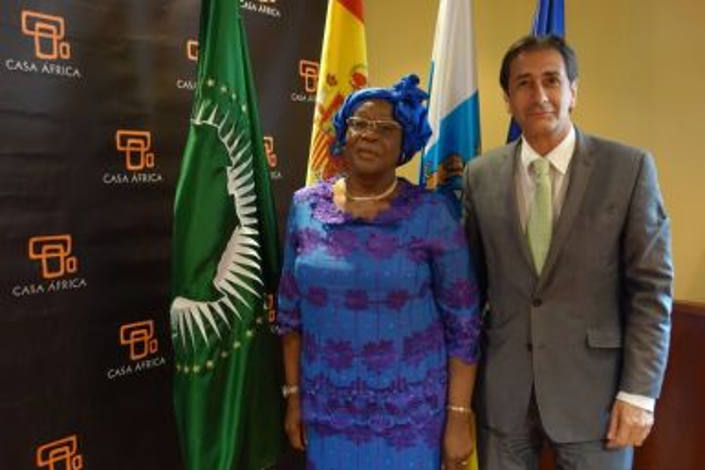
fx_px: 646
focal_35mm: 33
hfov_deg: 57.2
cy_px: 235
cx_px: 352
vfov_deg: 40.0
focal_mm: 12.03
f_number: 2.8
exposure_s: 1/15
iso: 800
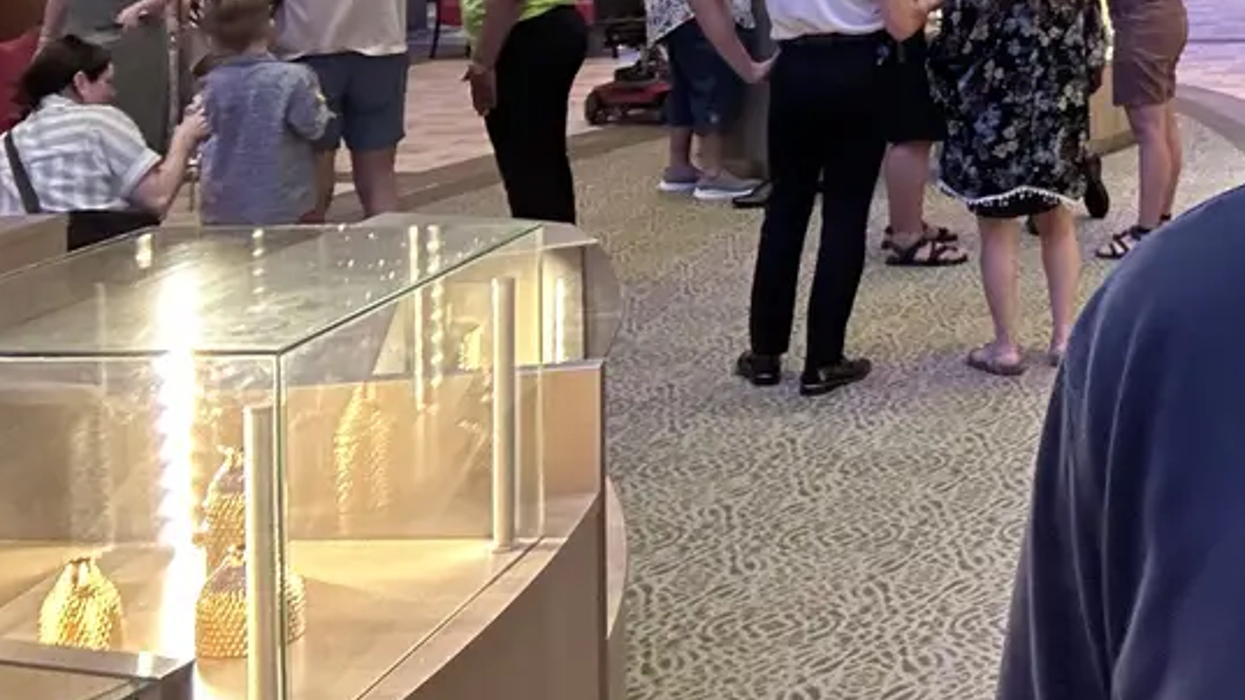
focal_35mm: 56
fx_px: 1849
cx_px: 1363
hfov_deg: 32.7
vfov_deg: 19.9
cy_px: -172
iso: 320
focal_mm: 2.69
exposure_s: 1/35
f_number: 1.9
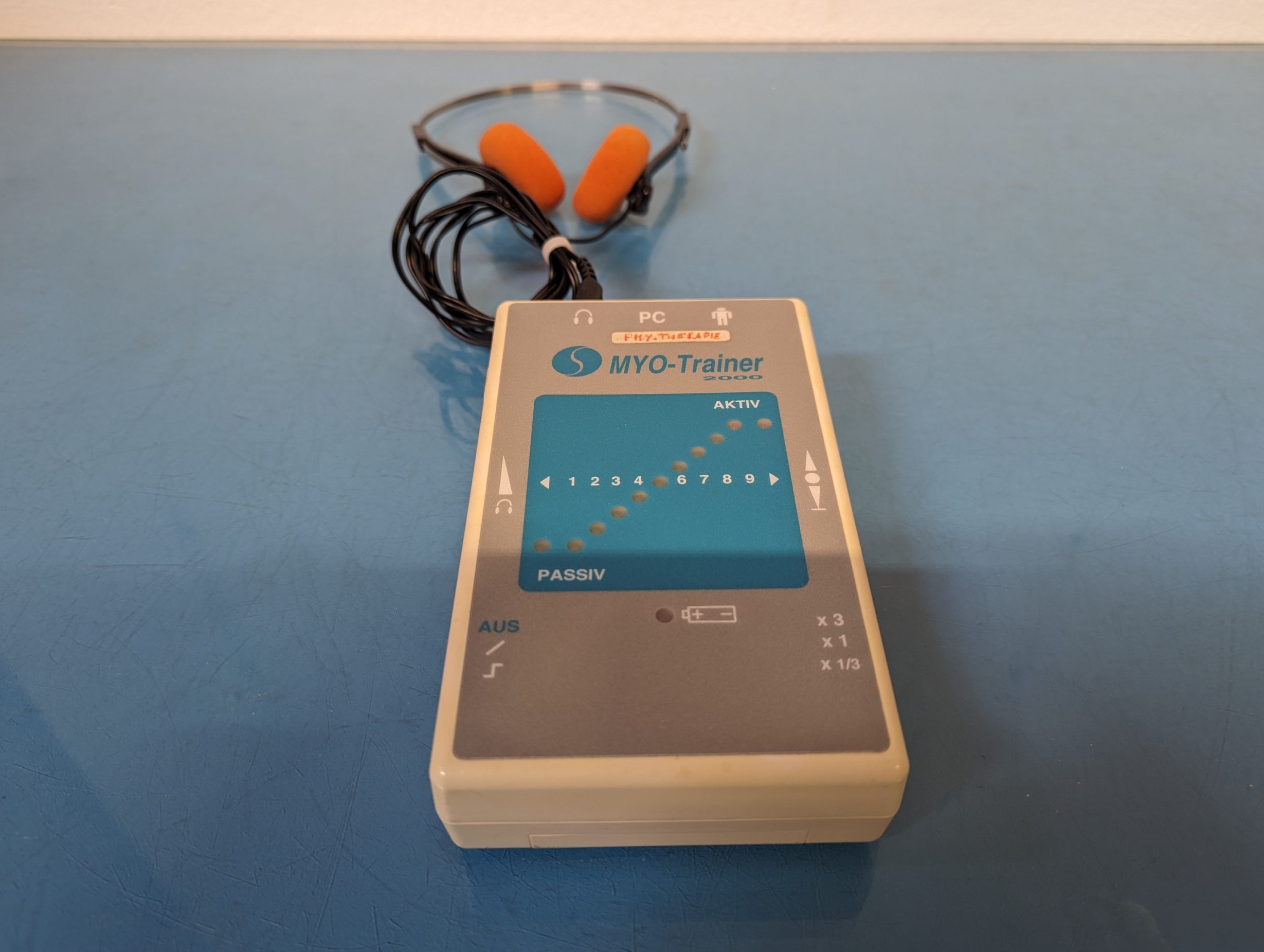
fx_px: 914
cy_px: 495
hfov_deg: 69.3
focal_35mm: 25
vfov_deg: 55.0
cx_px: 635
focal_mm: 6.81
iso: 92
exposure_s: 1/28.3
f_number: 1.85
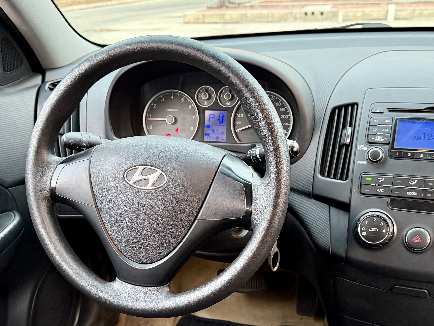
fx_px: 527
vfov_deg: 34.1
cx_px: 197
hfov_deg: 44.7
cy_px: 216
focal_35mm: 42
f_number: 1.78
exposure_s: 1/60
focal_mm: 6.76
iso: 400
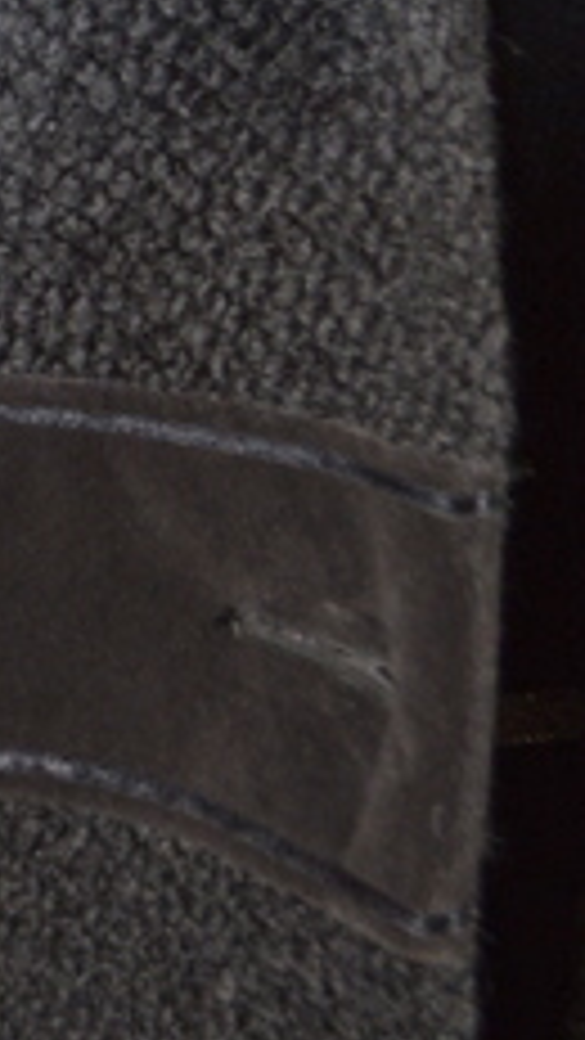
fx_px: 3942
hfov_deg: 8.3
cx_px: -378
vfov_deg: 14.6
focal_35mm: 143
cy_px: -180
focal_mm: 30
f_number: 4.5
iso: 720
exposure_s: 1/60
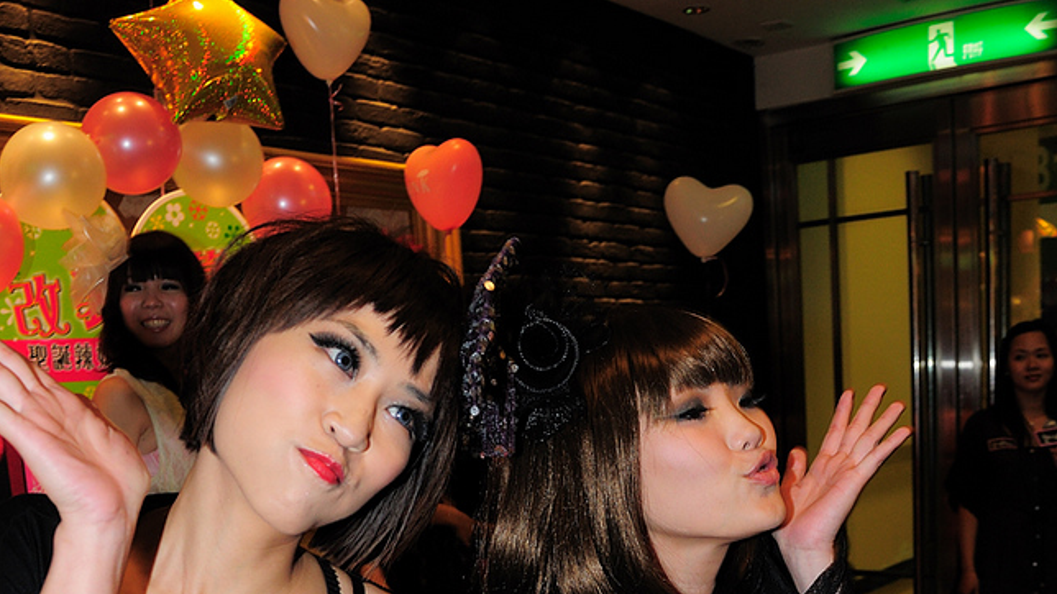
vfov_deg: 25.7
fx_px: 1205
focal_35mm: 43
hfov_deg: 47.4
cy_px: 648
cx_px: 527
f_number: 4
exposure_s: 1/60
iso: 400
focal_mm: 18
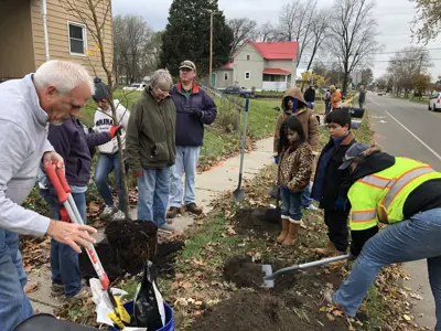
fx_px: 357
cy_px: 166
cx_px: 220
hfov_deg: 63.4
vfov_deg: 49.7
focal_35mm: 28
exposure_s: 1/132
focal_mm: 3.99
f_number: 1.8
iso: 20
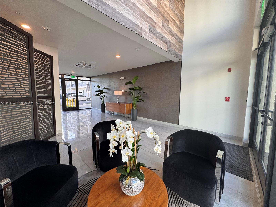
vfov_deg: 85.7
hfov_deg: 102.1
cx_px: 138
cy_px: 104
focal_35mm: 14
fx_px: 112
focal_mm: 2.22
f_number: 2.2
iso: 80
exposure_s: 1/120
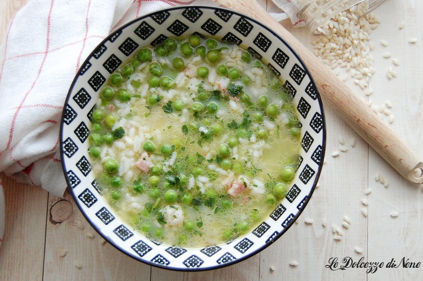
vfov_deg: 28.6
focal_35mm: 47
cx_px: 228
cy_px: 130
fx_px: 552
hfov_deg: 41.9
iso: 800
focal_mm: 28
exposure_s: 1/40
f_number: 4.2
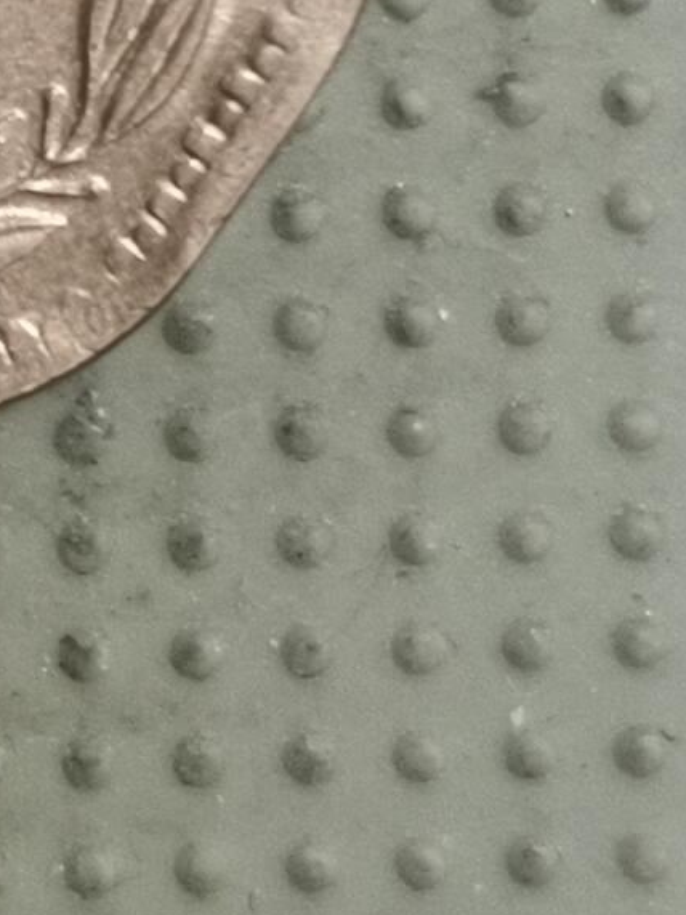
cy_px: -160
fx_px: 4335
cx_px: -372
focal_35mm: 164
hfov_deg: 8.8
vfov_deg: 11.8
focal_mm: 4.75
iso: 500
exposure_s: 1/22.5
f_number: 1.8
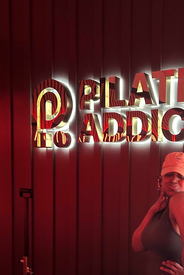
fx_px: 330
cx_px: 161
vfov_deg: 44.3
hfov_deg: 30.0
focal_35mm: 43
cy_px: 196
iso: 1250
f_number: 1.78
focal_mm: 6.86
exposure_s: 1/30
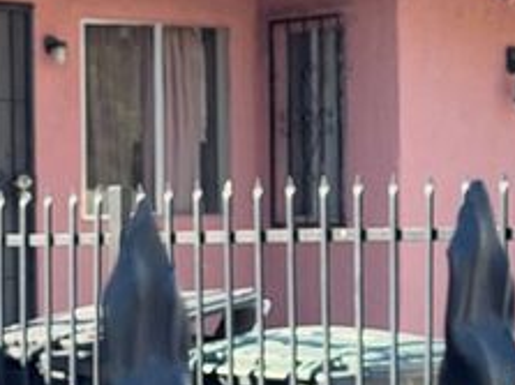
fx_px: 1903
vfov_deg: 11.5
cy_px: 301
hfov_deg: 15.4
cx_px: 231
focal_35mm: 128
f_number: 1.78
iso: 80
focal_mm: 6.76
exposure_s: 1/1100
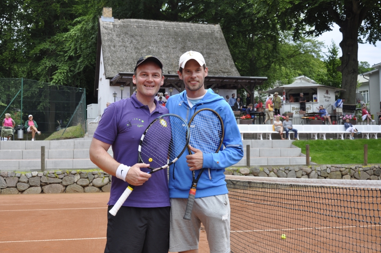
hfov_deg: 46.4
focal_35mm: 42
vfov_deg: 31.8
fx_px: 444
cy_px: 125
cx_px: 179
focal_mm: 26
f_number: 6.7
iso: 200
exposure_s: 1/180
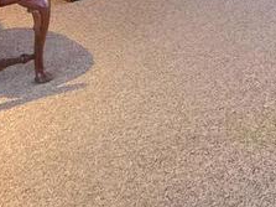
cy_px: -232
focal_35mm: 84
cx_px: 363
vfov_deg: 14.1
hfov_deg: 21.1
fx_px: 669
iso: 320
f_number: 1.9
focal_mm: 2.2
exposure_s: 1/60.2
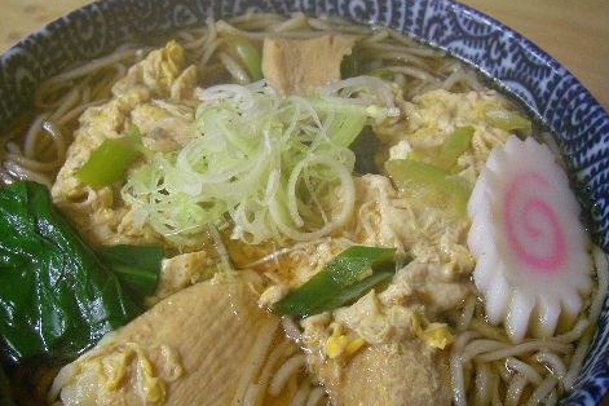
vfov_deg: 31.1
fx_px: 727
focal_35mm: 43
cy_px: 233
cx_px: 279
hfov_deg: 45.4
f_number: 3.3
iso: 400
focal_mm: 6.3
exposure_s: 1/25
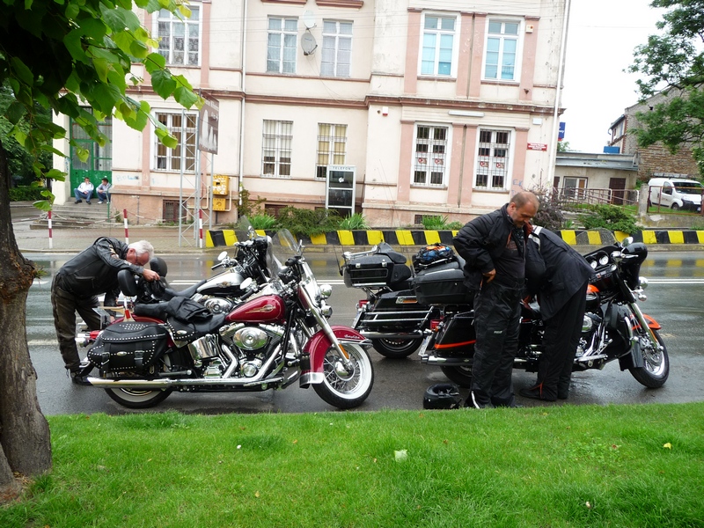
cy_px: 264
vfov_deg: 48.2
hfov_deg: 61.7
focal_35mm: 29
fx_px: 590
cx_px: 352
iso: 100
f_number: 3.3
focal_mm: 4.7
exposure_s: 1/100
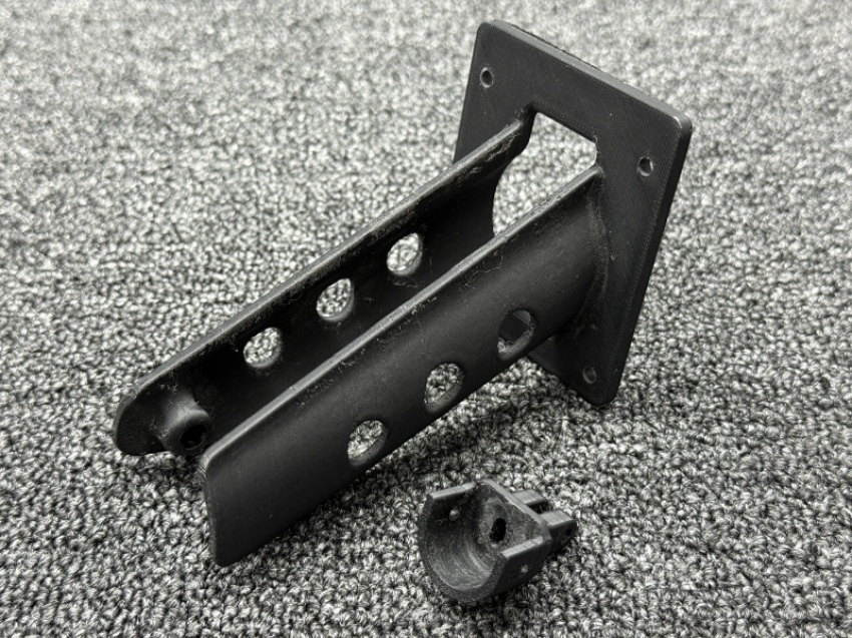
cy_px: 319
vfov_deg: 30.3
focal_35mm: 48
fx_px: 1181
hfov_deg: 39.7
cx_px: 426
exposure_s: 1/50
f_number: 1.78
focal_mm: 6.76
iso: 250
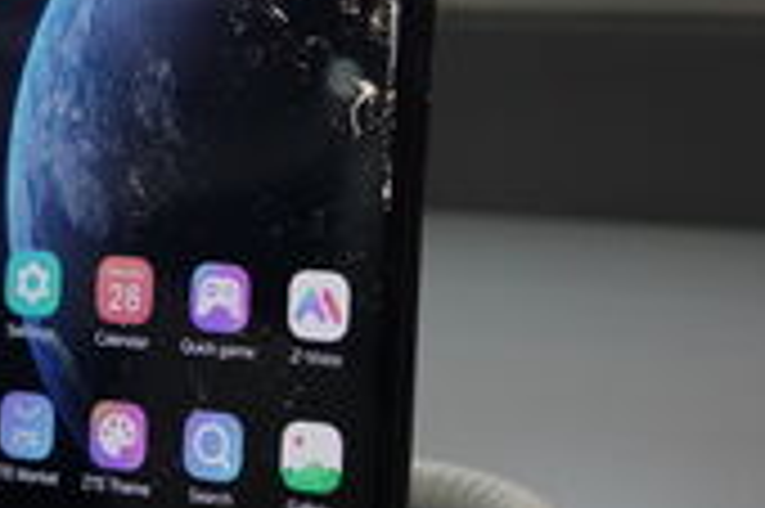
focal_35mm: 137
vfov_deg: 10.0
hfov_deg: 14.9
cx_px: 230
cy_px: 128
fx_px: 2908
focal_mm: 38
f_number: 6.3
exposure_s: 1/160
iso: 1250
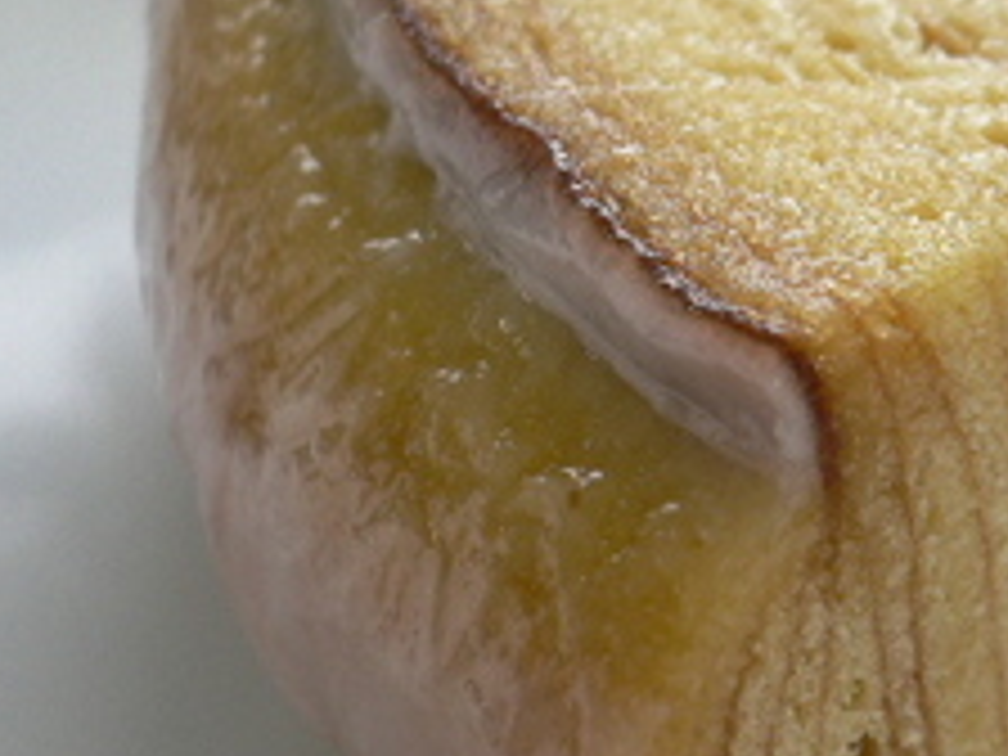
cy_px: 250
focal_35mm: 78
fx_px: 2271
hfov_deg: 24.0
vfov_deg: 18.8
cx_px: 999
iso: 80
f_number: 2.8
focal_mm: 5.8
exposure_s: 1/80
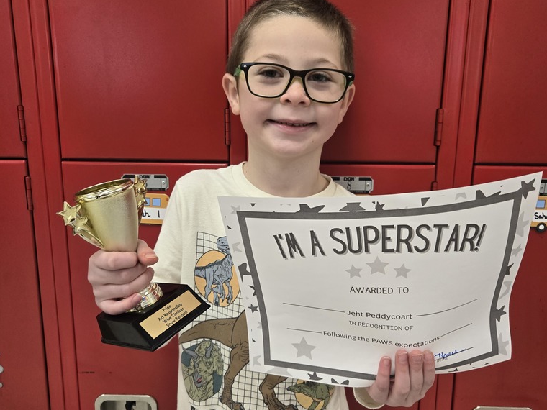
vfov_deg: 45.4
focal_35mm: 31
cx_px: 274
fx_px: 490
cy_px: 203
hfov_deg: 58.4
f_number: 1.8
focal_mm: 5.4
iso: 125
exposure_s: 1/120
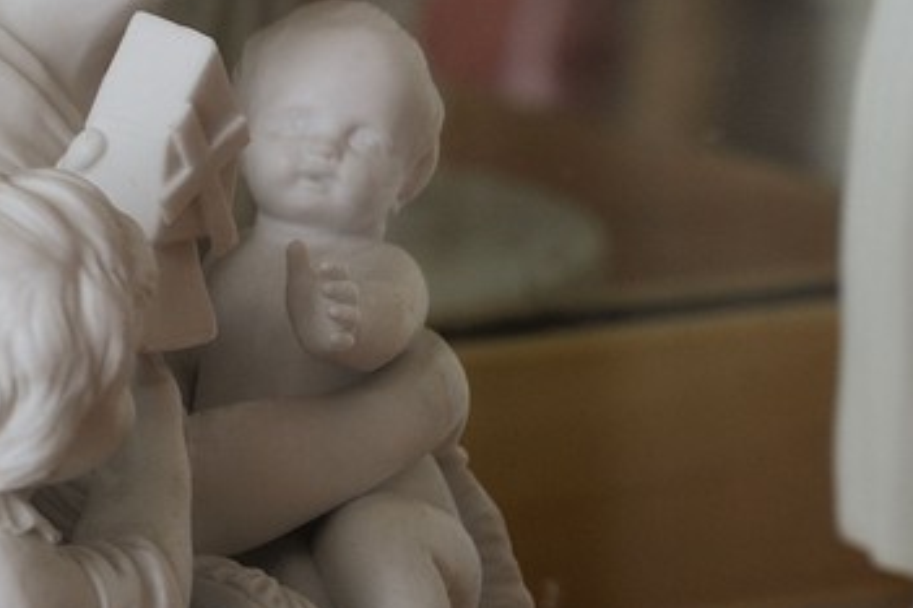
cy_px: -301
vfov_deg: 5.2
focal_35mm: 264
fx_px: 6695
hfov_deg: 7.4
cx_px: -1105
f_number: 10
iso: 200
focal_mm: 58
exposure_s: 1.6
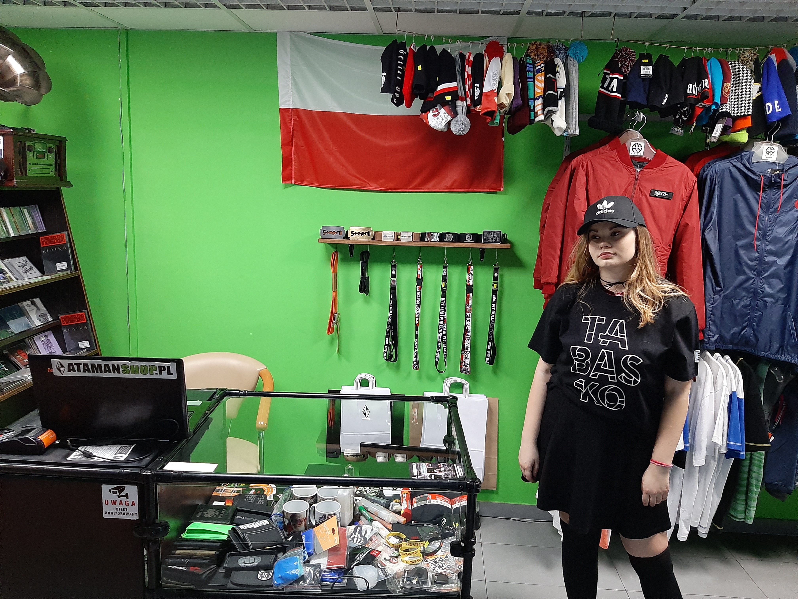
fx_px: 599
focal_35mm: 26
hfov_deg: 67.3
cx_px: 399
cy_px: 300
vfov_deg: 53.1
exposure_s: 1/50
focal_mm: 3.93
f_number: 1.7
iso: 200
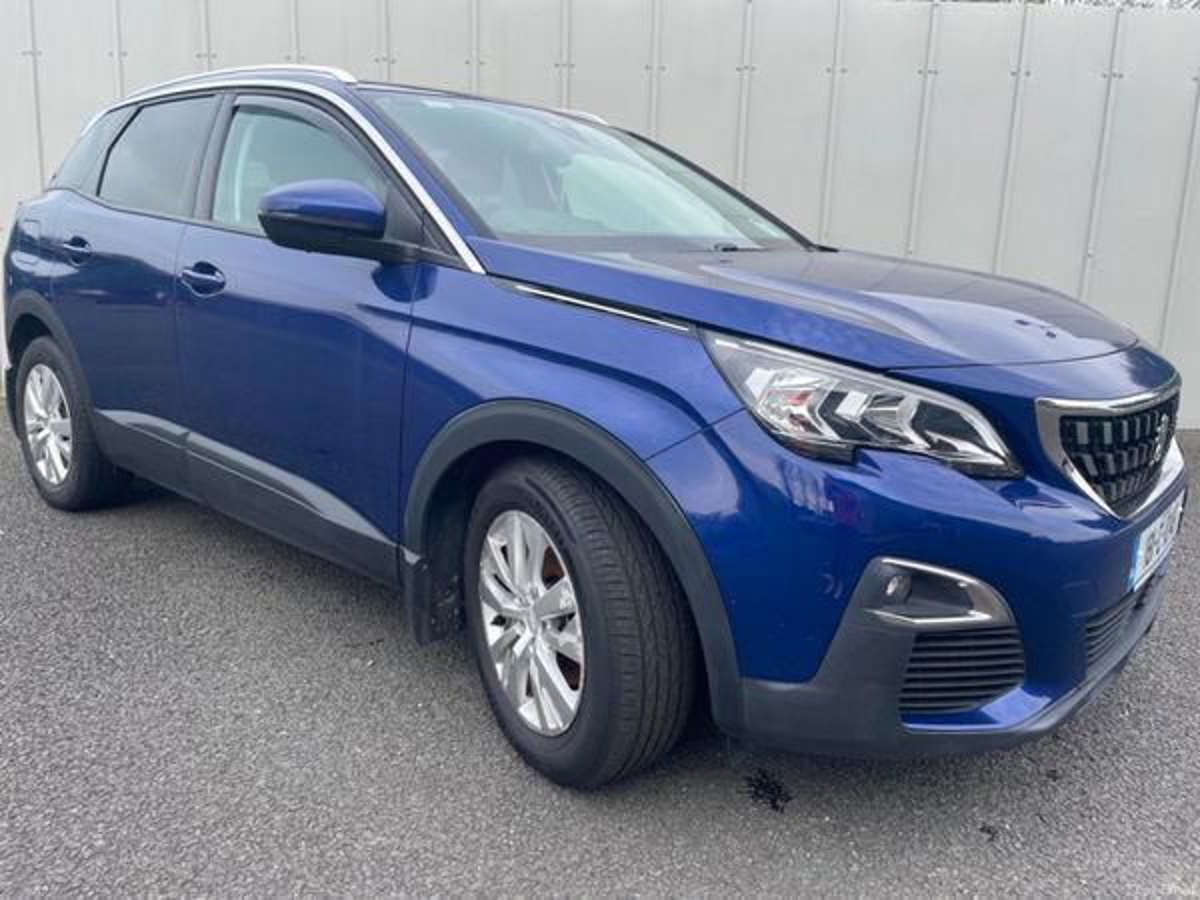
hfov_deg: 67.3
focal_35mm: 26
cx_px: 600
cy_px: 450
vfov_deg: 53.1
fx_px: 901
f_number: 1.6
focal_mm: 4.2
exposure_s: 1/716
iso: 32
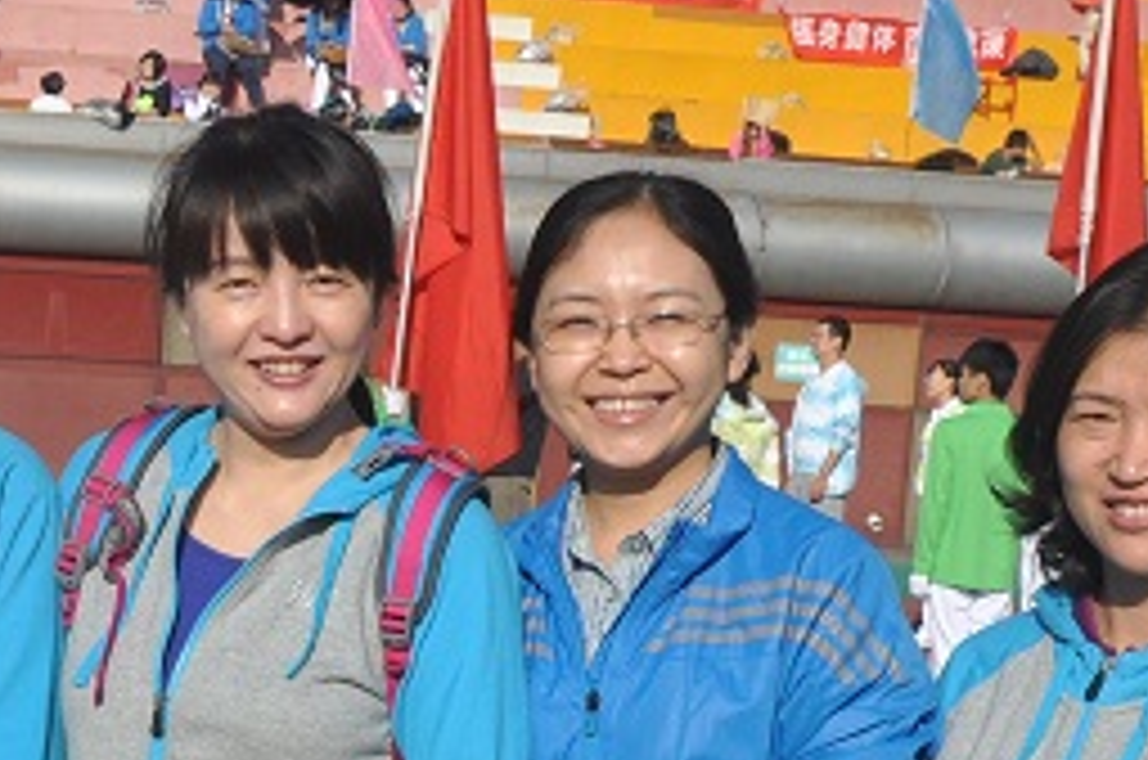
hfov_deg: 14.3
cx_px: -270
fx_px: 4424
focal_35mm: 139
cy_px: 994
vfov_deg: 9.6
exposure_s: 1/400
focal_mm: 22
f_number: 10
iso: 200
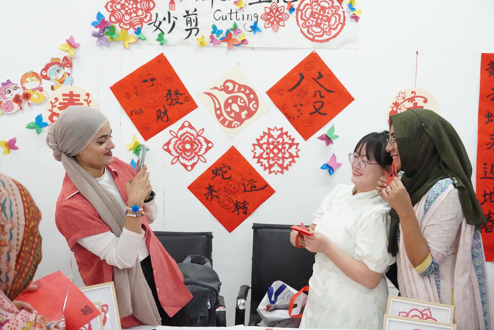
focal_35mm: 51
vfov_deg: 26.5
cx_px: 247
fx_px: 700
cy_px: 165
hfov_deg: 38.9
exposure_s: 1/800
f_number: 5.6
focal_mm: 34
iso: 16000
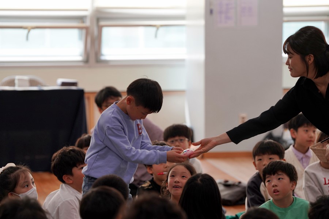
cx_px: 164
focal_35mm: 170
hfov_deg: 12.1
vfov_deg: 8.1
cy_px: 110
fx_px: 1553
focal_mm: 170
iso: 640
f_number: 4
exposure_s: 1/200
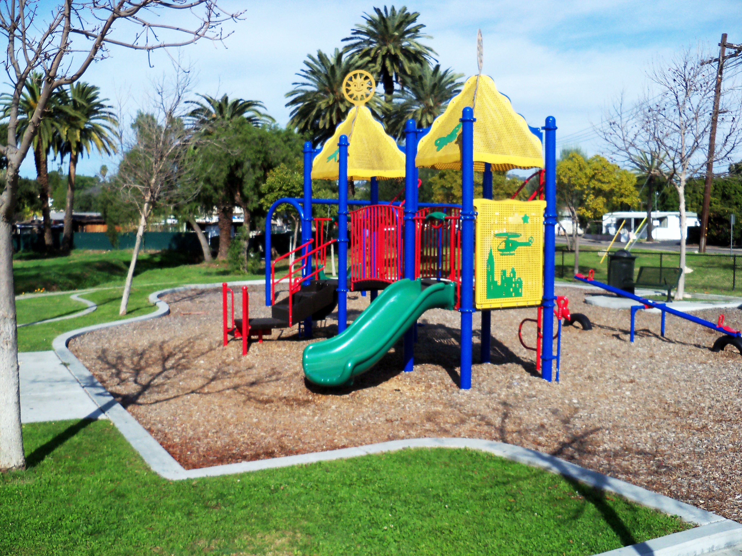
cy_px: 278
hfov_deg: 52.6
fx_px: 750
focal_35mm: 35
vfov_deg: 40.7
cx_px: 371
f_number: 3.5
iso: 80
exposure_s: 1/1000
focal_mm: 6.2
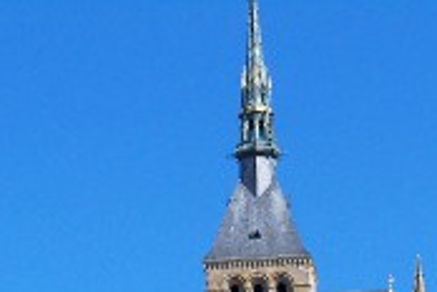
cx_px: 324
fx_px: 3544
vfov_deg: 4.7
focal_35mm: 292
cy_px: 495
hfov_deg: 7.0
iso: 64
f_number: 4.2
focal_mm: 16.3
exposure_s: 1/640
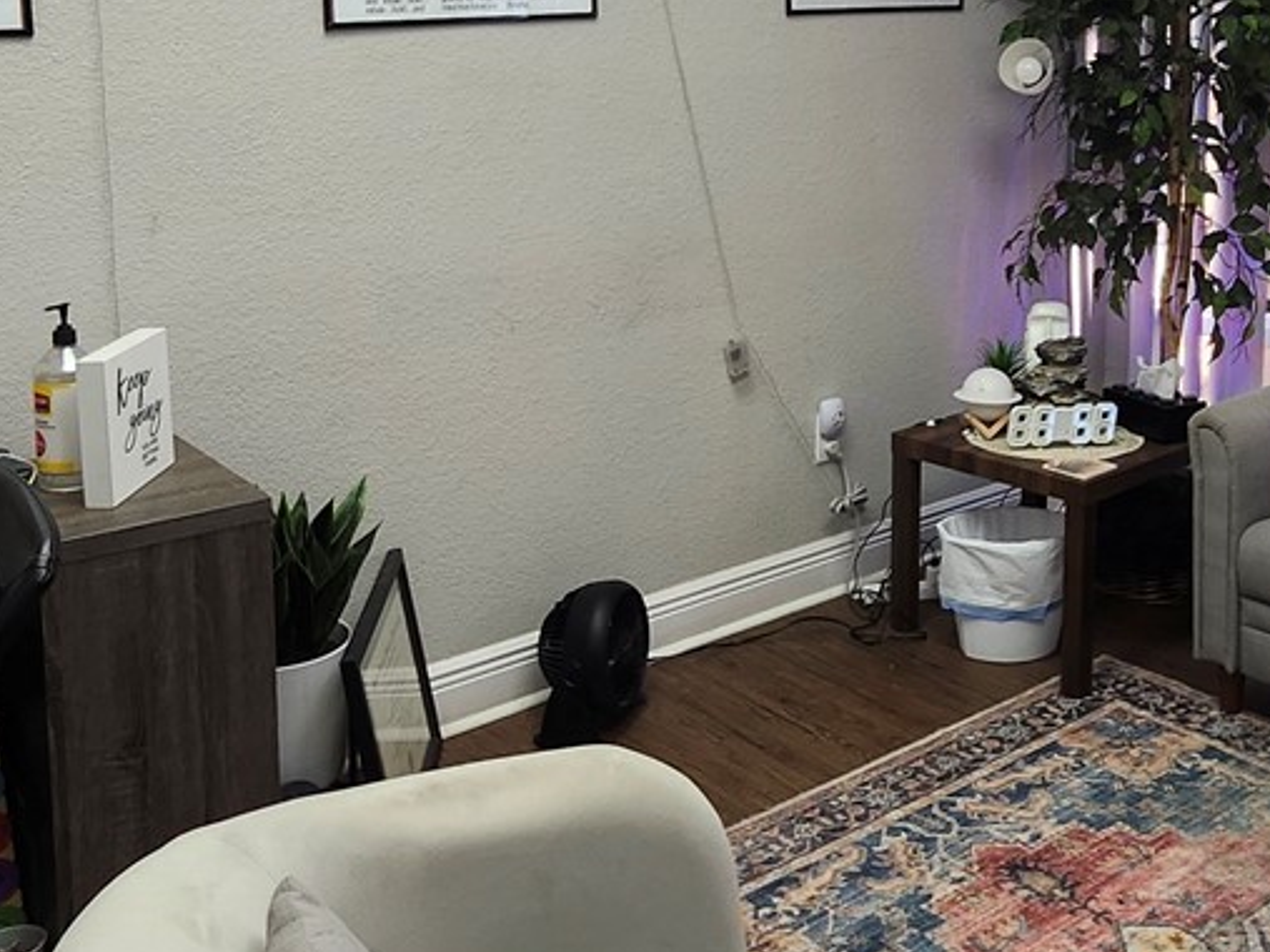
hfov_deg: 45.0
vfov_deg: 33.9
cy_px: 165
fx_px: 1504
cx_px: 867
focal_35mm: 41
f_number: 2.2
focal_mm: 1.74
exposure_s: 1/60
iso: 64
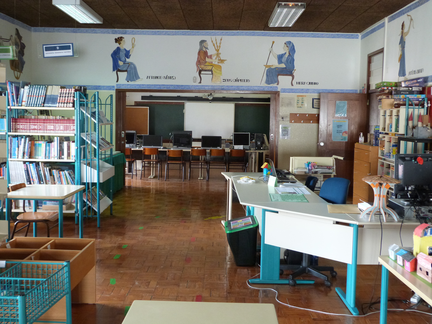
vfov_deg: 36.0
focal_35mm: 40
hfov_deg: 46.8
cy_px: 162
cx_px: 216
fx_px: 499
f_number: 3.1
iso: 400
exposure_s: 1/30
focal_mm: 7.1
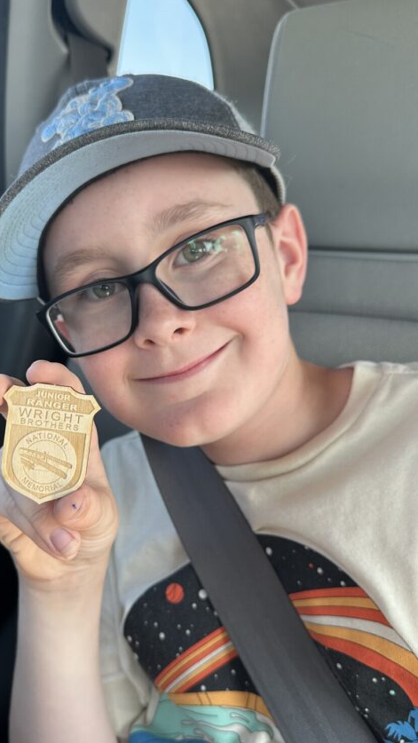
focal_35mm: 32
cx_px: 146
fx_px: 630
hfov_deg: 36.4
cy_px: 400
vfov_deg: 60.9
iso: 125
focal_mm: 6.86
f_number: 1.78
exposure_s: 1/121
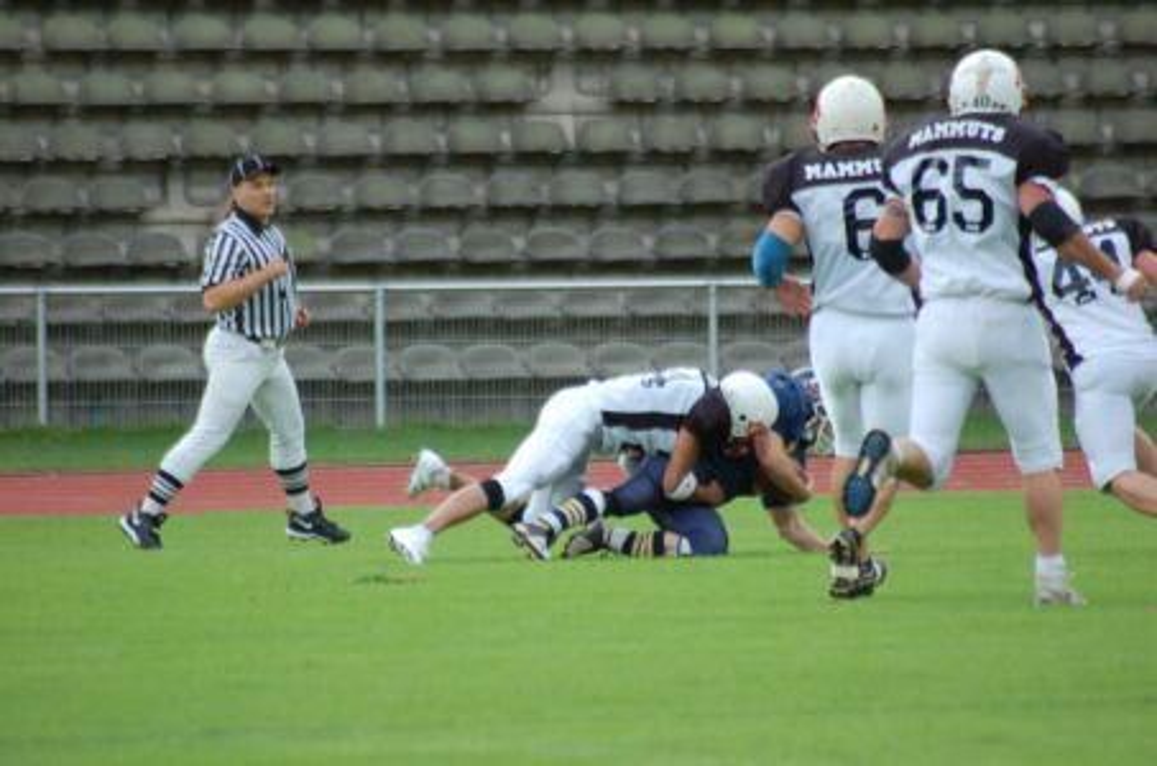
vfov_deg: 3.0
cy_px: 383
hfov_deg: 4.6
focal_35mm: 450
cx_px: 578
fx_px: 14432
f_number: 5.6
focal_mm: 300
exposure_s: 1/500
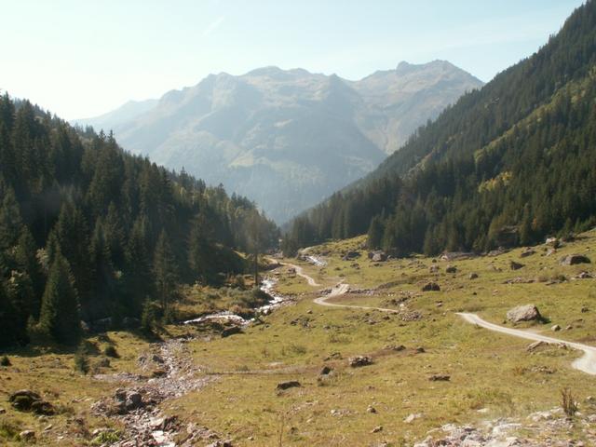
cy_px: 224
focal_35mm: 35
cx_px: 298
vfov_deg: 40.7
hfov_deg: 52.6
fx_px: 603
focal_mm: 5.86
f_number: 5.6
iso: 50
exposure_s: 1/160
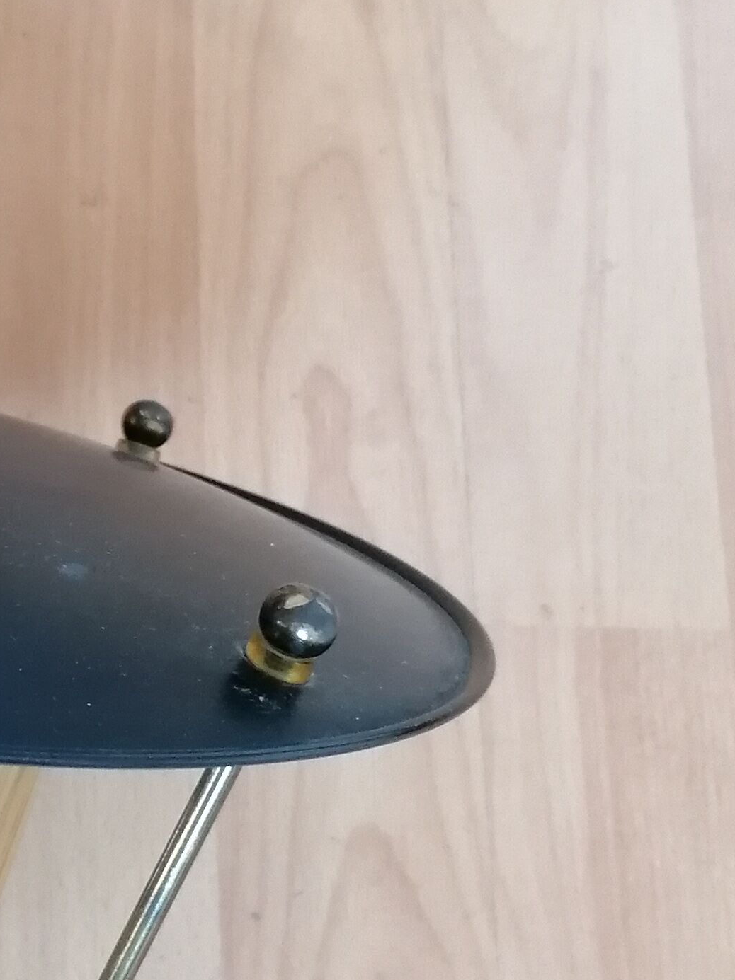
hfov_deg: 18.1
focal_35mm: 78
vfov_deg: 25.0
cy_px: 492
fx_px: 2209
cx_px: -89
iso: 400
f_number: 1.8
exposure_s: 1/33.3
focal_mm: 4.75
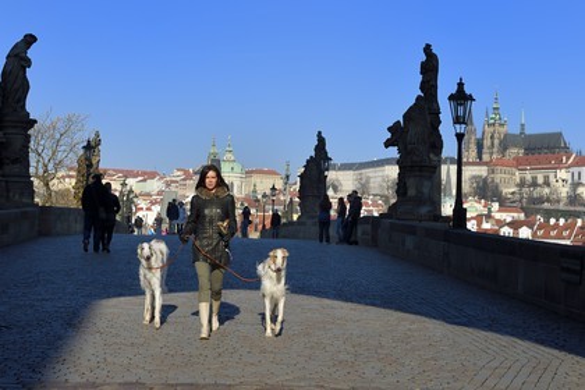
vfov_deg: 19.5
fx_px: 1137
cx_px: 292
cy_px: 195
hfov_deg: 28.8
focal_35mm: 70
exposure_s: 1/250
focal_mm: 70
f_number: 11
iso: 200
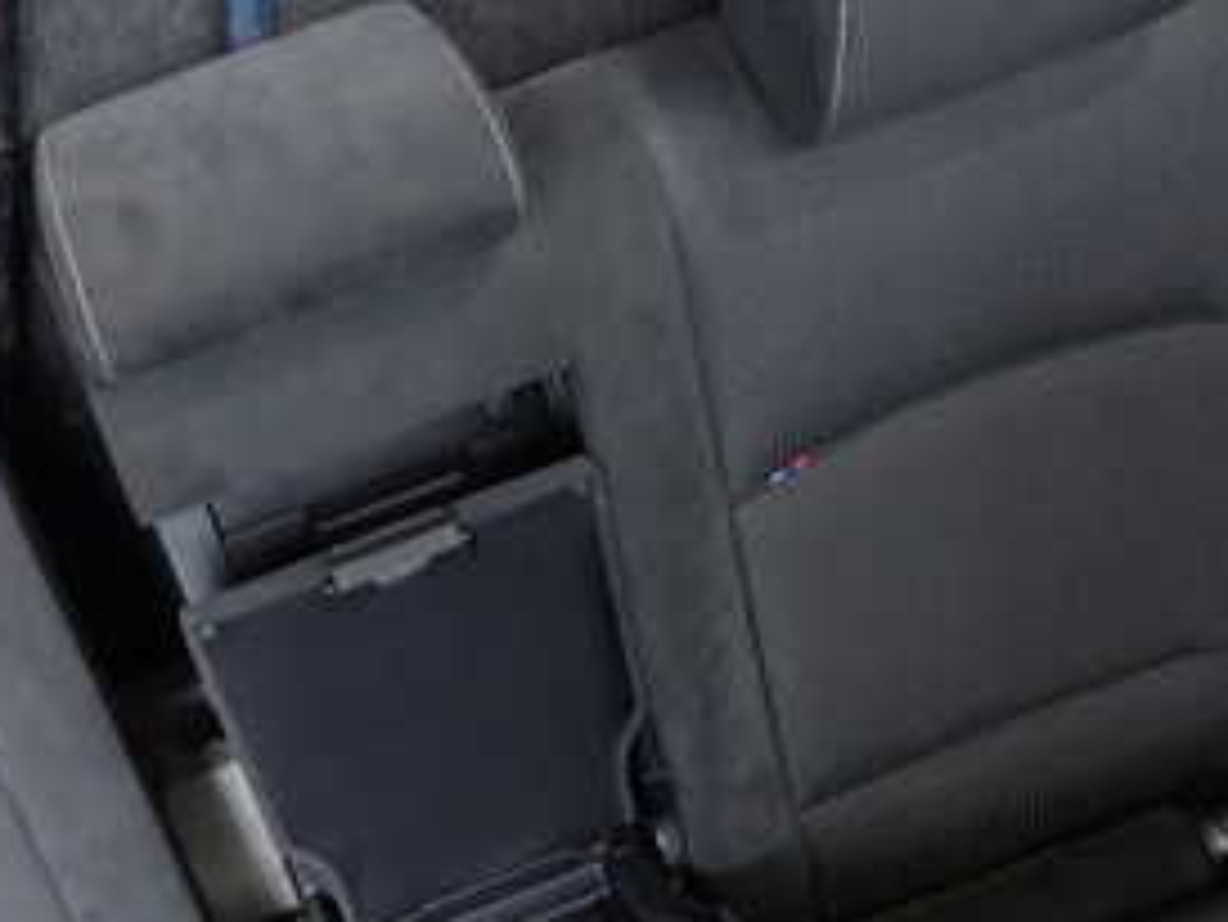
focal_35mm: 55
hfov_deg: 34.6
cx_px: 423
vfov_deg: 26.0
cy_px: 760
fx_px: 1952
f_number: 2
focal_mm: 4.5
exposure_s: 1/30
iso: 200
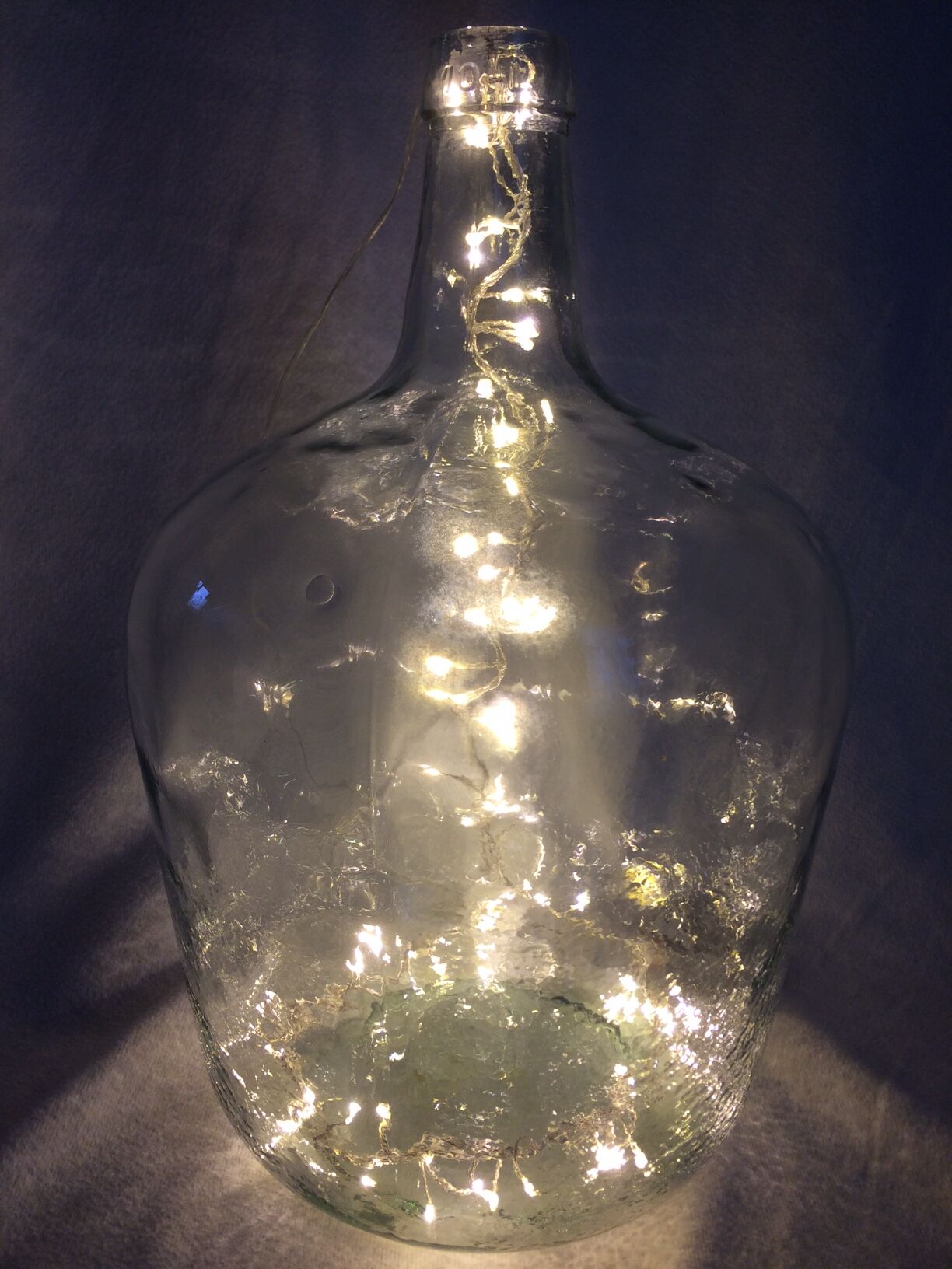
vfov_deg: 61.7
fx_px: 1063
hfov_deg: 48.2
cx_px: 476
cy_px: 634
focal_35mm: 29
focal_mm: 4.15
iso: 40
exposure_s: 1/50
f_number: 2.2
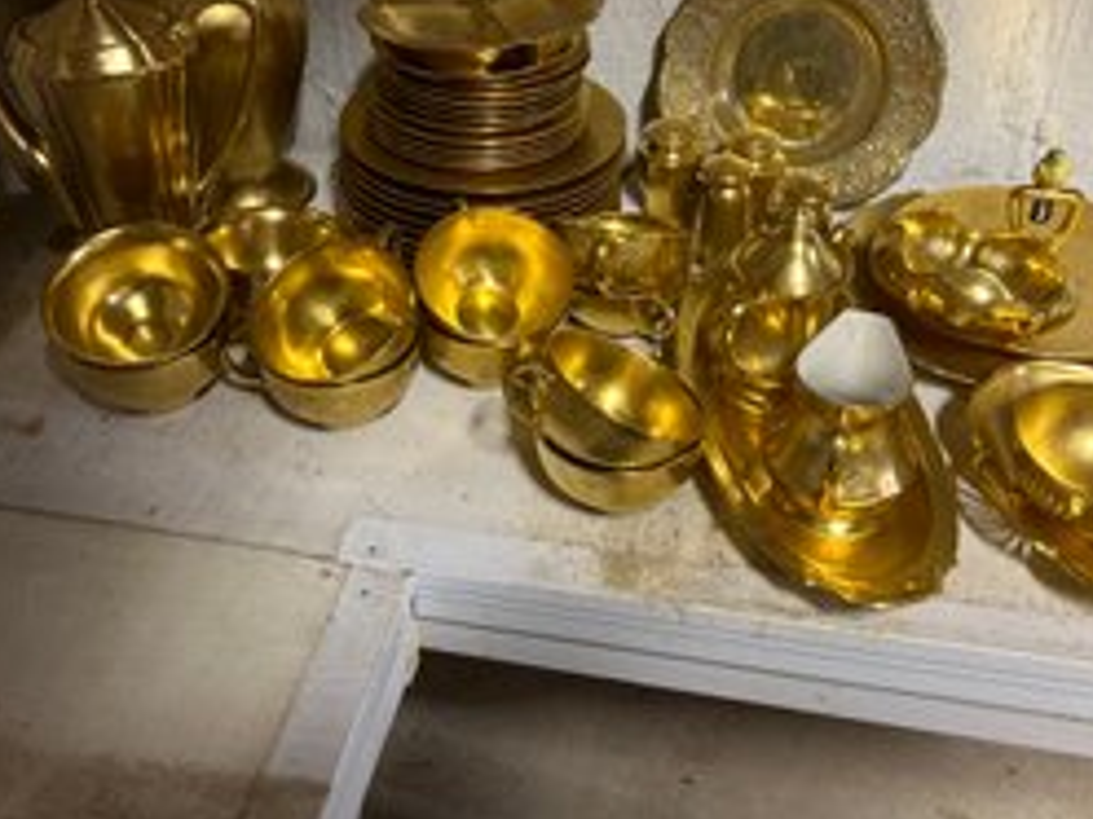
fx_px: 1137
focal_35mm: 36
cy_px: 302
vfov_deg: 39.4
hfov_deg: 51.3
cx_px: 588
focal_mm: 5.7
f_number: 1.5
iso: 250
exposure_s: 1/60
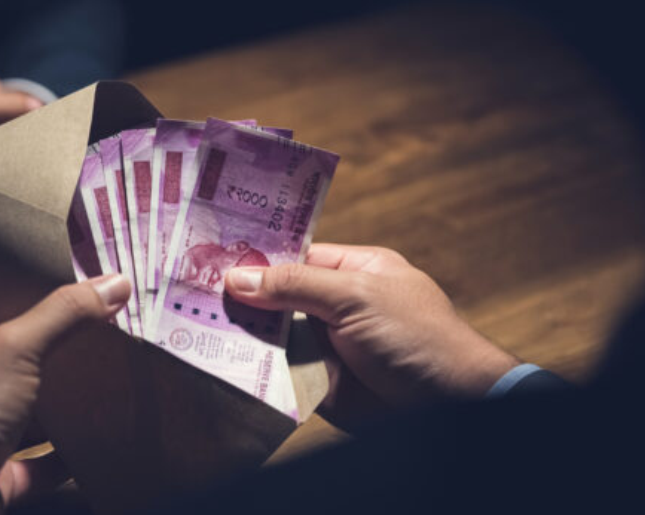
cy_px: 244
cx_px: 183
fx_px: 1851
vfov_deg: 15.9
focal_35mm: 97
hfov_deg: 19.7
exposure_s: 1/160
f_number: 3.5
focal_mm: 70
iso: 320
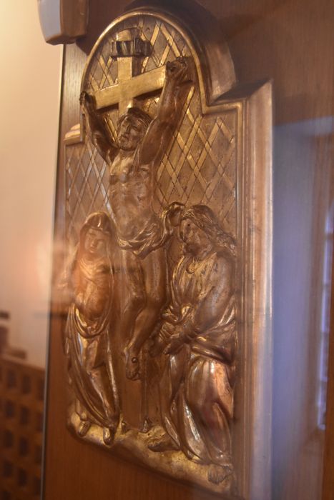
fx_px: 584
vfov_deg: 46.4
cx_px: 167
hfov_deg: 31.9
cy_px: 250
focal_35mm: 42
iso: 4000
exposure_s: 1/60
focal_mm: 28
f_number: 4
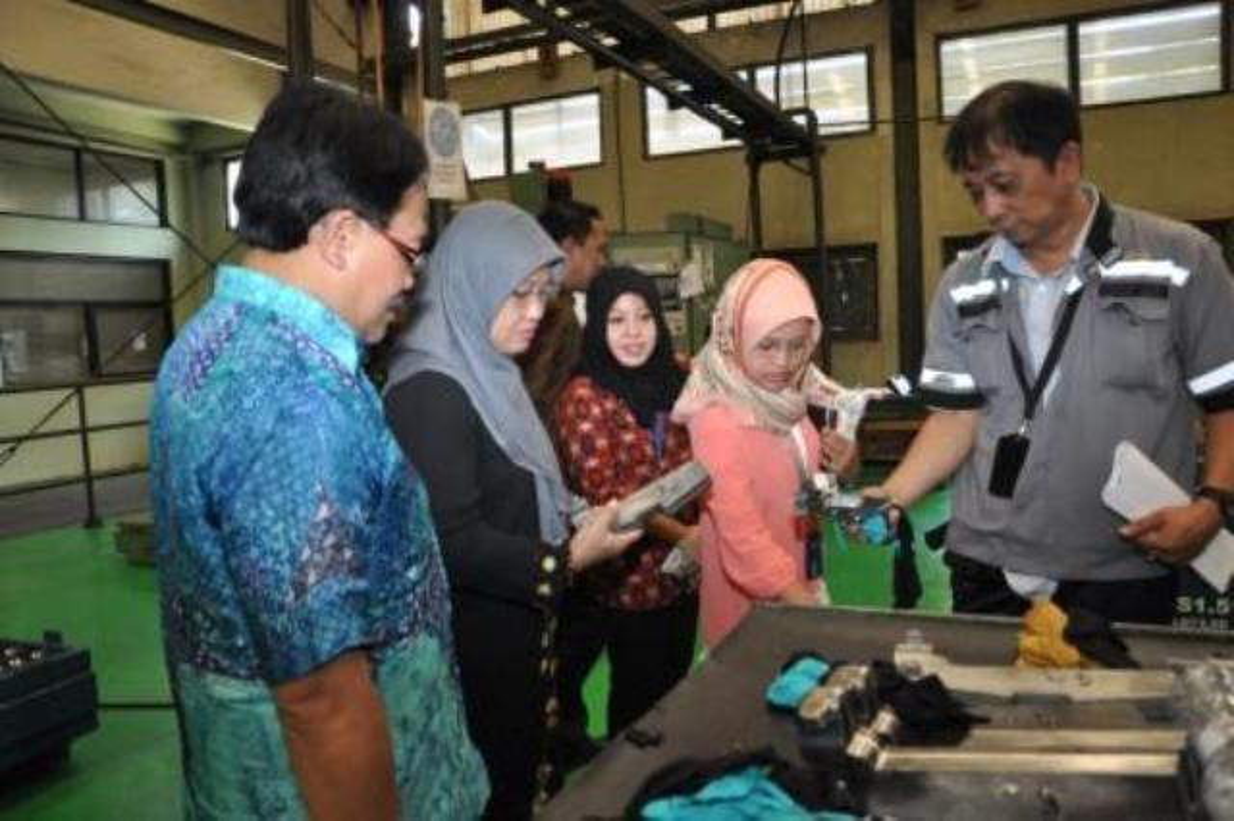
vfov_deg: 47.9
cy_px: 410
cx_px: 617
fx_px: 925
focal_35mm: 27
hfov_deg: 67.4
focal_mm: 18
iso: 1000
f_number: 6.3
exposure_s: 1/60
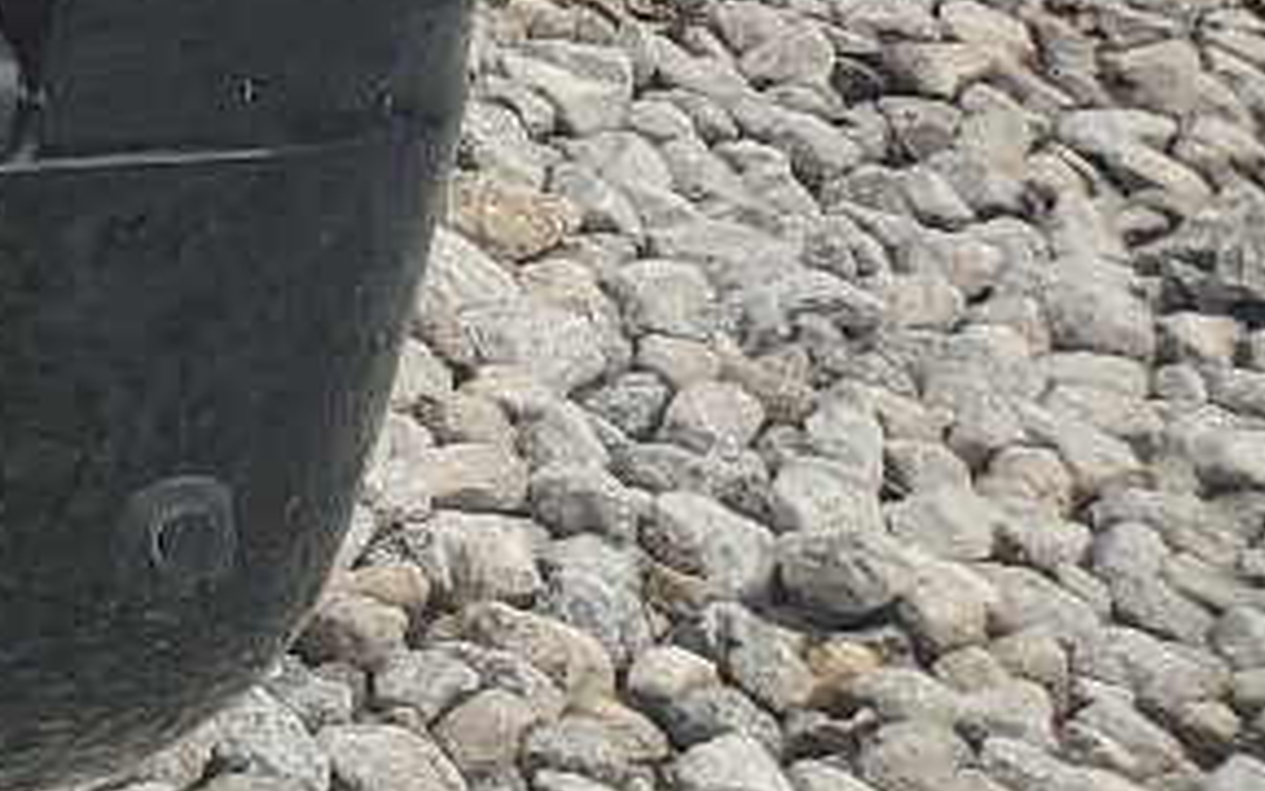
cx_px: -2209
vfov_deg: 7.9
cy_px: -1156
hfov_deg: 10.6
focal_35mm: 153
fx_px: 5275
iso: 50
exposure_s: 1/2000
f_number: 1.5
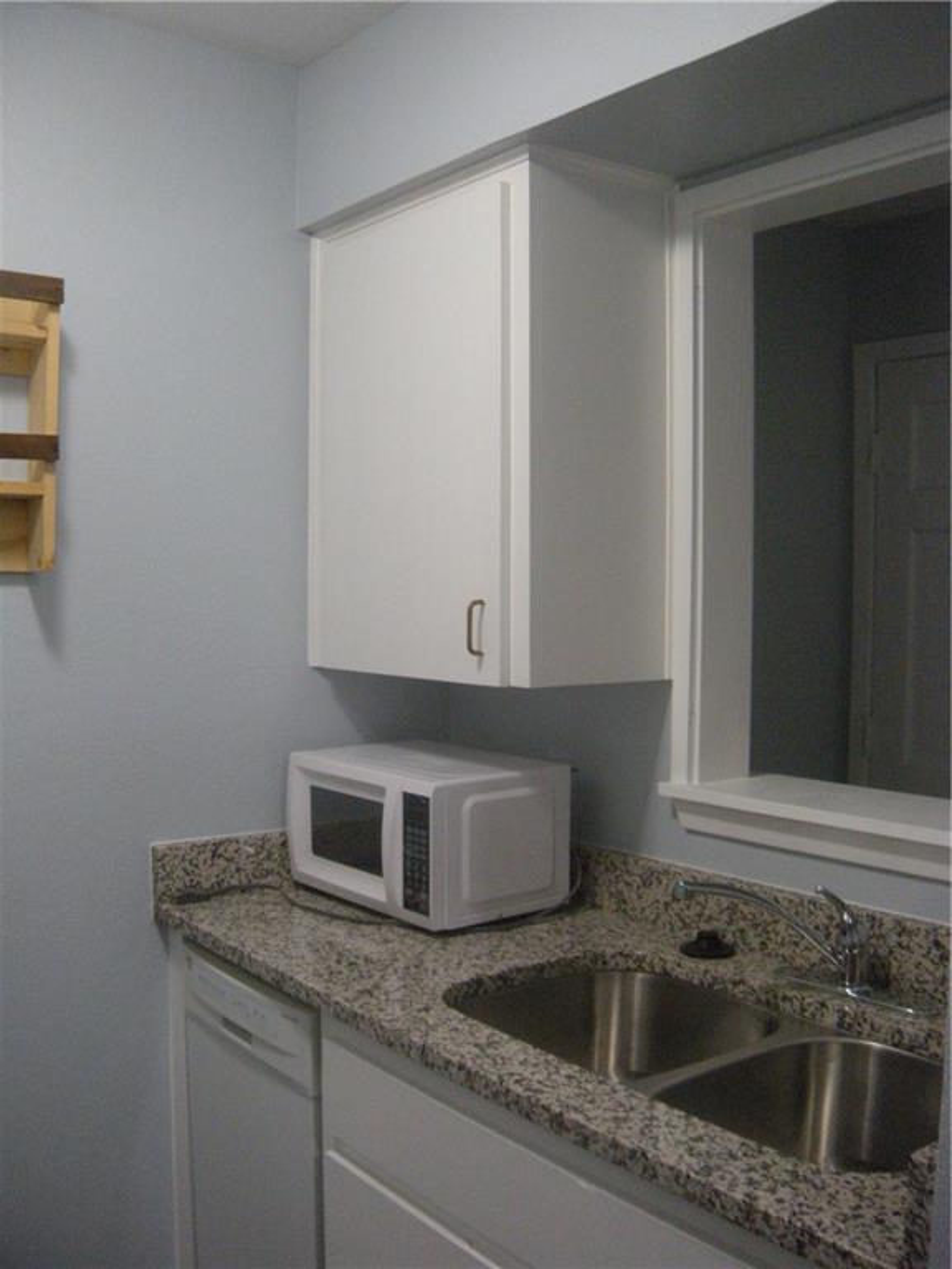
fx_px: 1283
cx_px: 476
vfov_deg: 52.6
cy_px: 634
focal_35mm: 35
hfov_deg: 40.7
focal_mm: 5.9
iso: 350
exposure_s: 1/56.8
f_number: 3.8
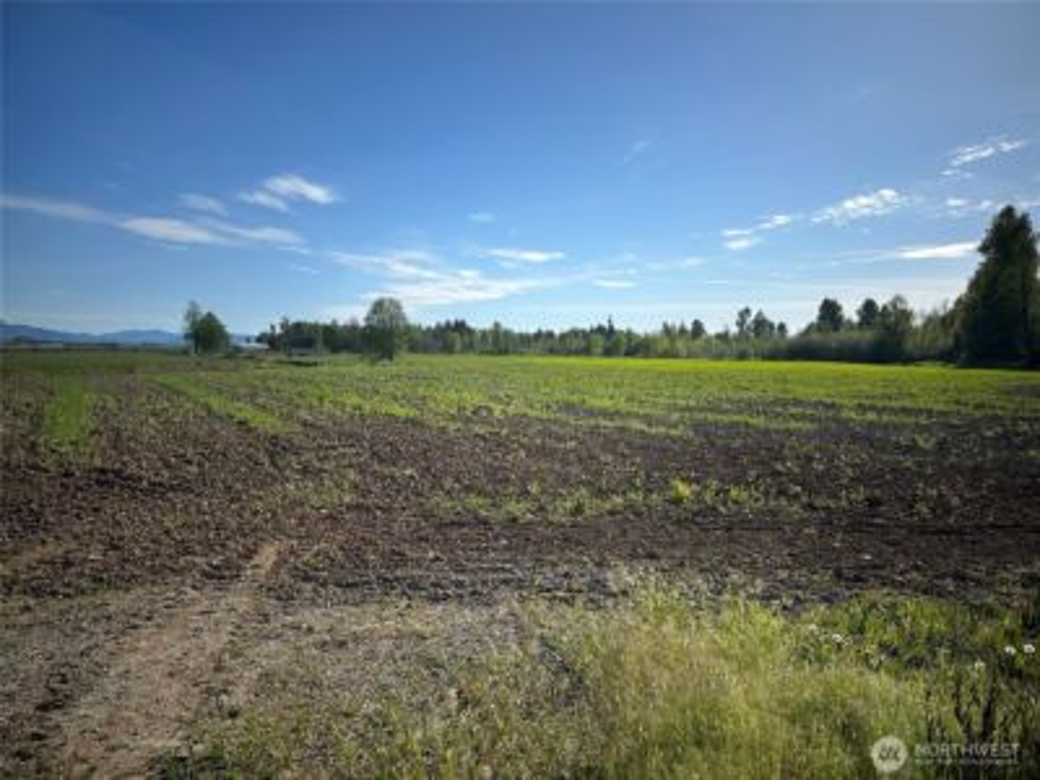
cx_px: 520
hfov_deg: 71.6
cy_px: 390
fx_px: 721
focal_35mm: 24
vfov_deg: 56.8
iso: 80
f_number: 1.78
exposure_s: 1/8197
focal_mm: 6.86
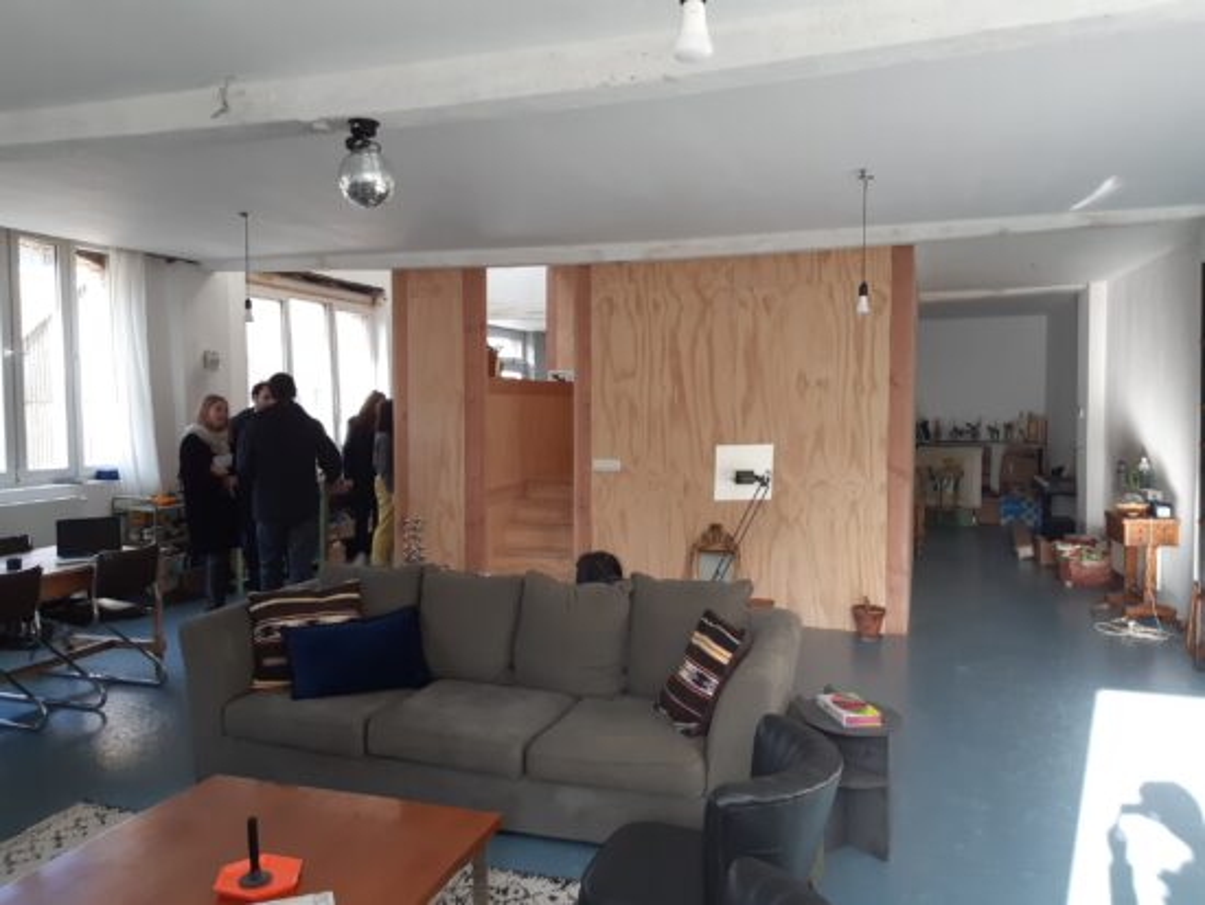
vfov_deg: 53.1
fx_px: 905
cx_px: 602
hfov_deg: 67.3
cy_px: 452
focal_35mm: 26
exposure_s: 1/100
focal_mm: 3.92
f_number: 1.7
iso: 80
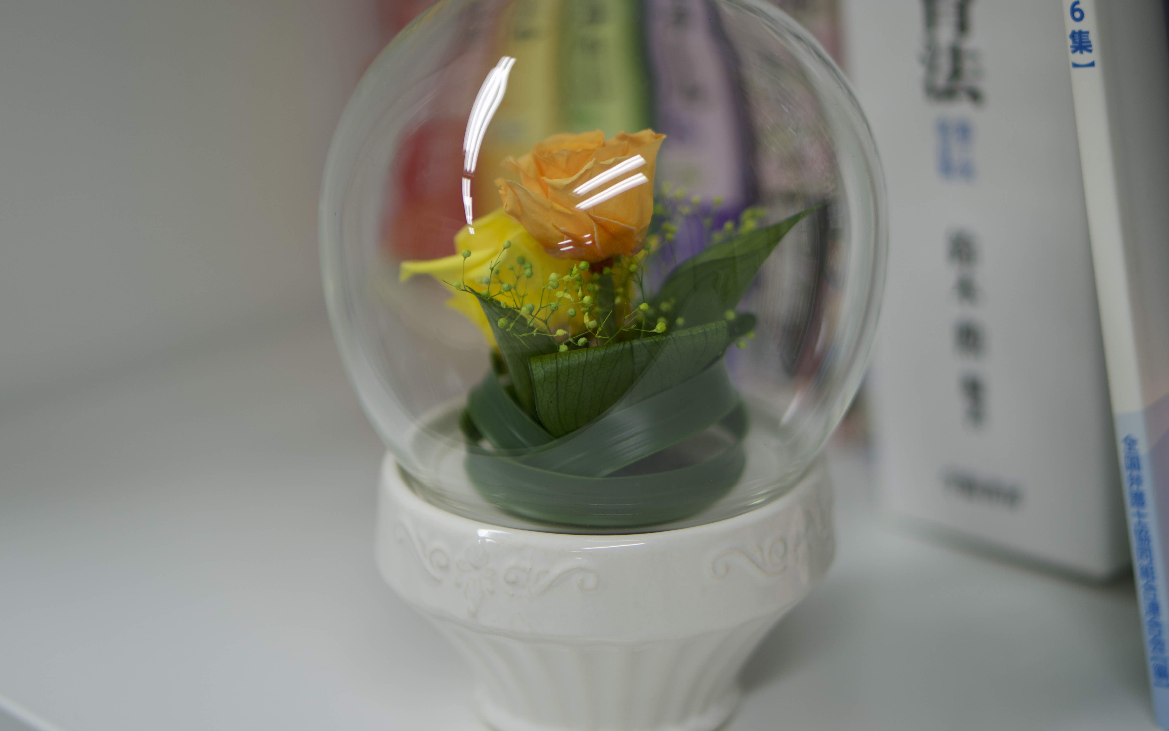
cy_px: 303
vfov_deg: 15.0
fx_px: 2772
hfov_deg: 23.8
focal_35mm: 87
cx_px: 611
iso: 100
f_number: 1.8
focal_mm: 50
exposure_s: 1/200
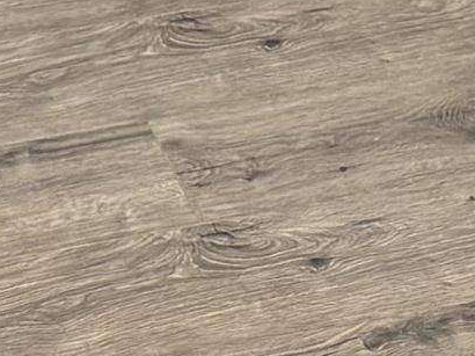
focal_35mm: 180
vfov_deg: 6.8
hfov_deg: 10.8
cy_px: -953
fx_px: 2469
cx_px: -53
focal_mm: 6.76
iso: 250
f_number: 1.78
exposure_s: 1/41
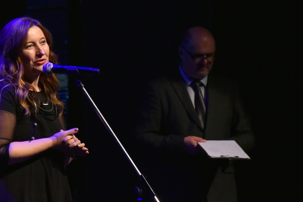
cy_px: 99
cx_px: 104
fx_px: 2223
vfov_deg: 5.2
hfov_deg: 7.8
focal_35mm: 264
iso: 3200
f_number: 6.3
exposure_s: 1/250
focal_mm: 200
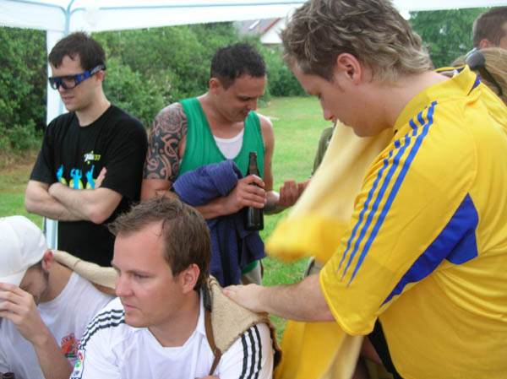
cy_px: 190
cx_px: 254
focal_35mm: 36
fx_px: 527
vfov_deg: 39.6
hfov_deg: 51.4
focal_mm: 6
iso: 50
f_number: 2.7
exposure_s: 1/48
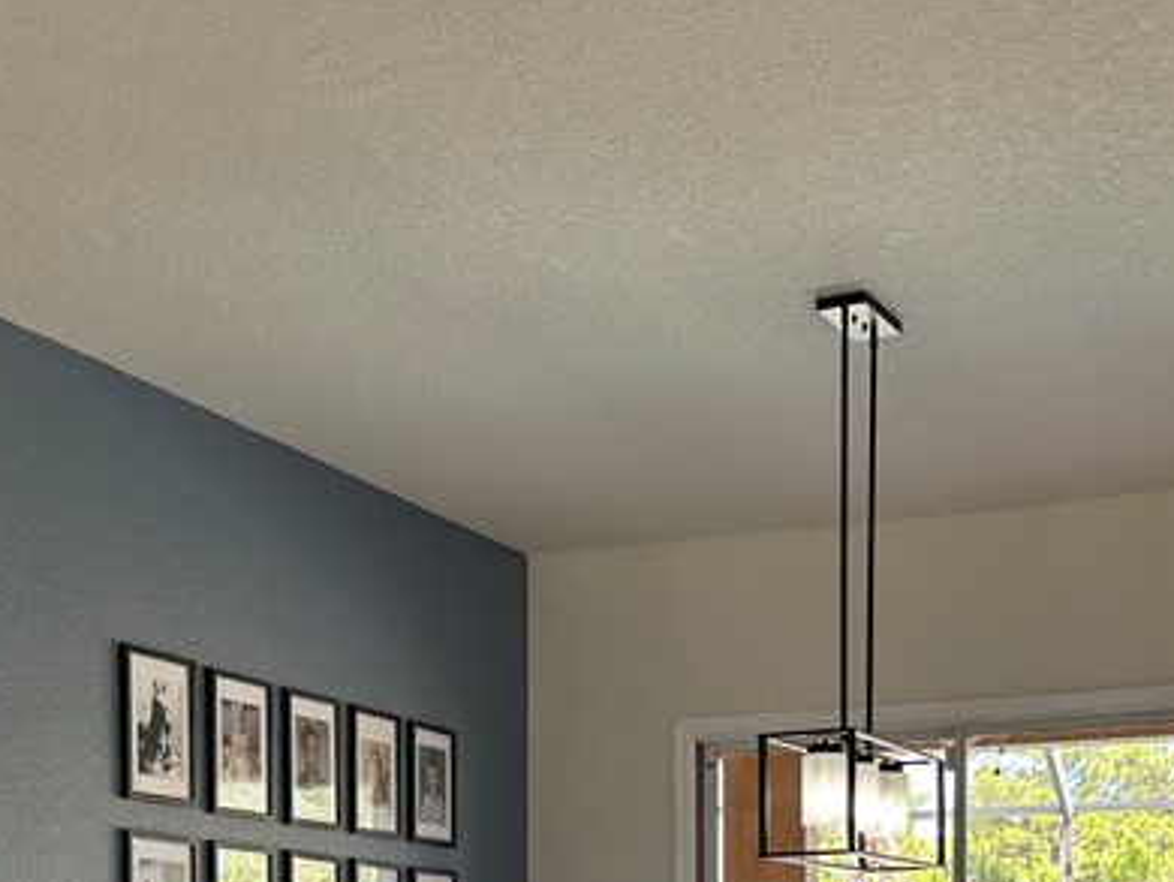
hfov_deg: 30.7
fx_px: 2138
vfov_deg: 21.6
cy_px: 1072
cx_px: 542
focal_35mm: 63
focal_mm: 6.86
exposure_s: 1/130
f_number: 1.78
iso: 64
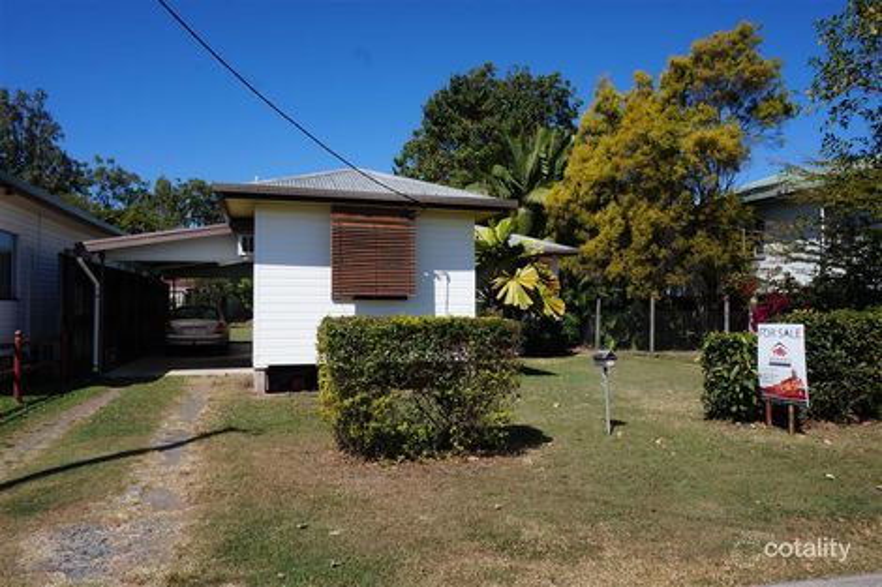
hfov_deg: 73.8
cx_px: 441
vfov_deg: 53.1
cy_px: 294
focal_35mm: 24
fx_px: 588
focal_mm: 16
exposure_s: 1/200
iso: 200
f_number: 16
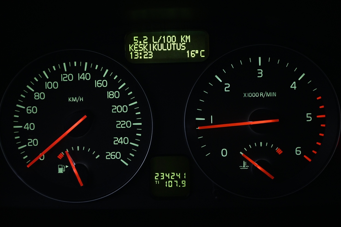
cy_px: 114
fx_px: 433
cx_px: 170
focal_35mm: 46
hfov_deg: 43.0
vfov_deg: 29.4
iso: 1600
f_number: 4.8
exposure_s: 1/25
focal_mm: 30.5
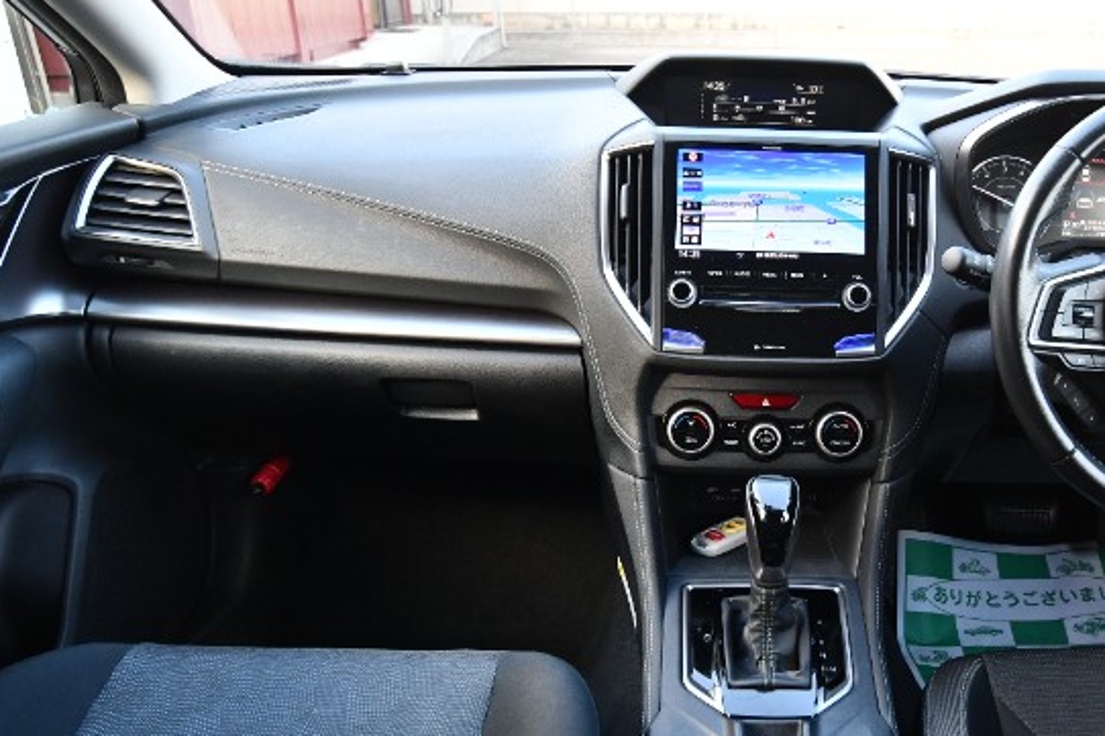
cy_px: 409
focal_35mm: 31
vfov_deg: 42.2
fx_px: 951
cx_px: 742
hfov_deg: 58.8
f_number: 5
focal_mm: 14
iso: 1000
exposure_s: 1/125
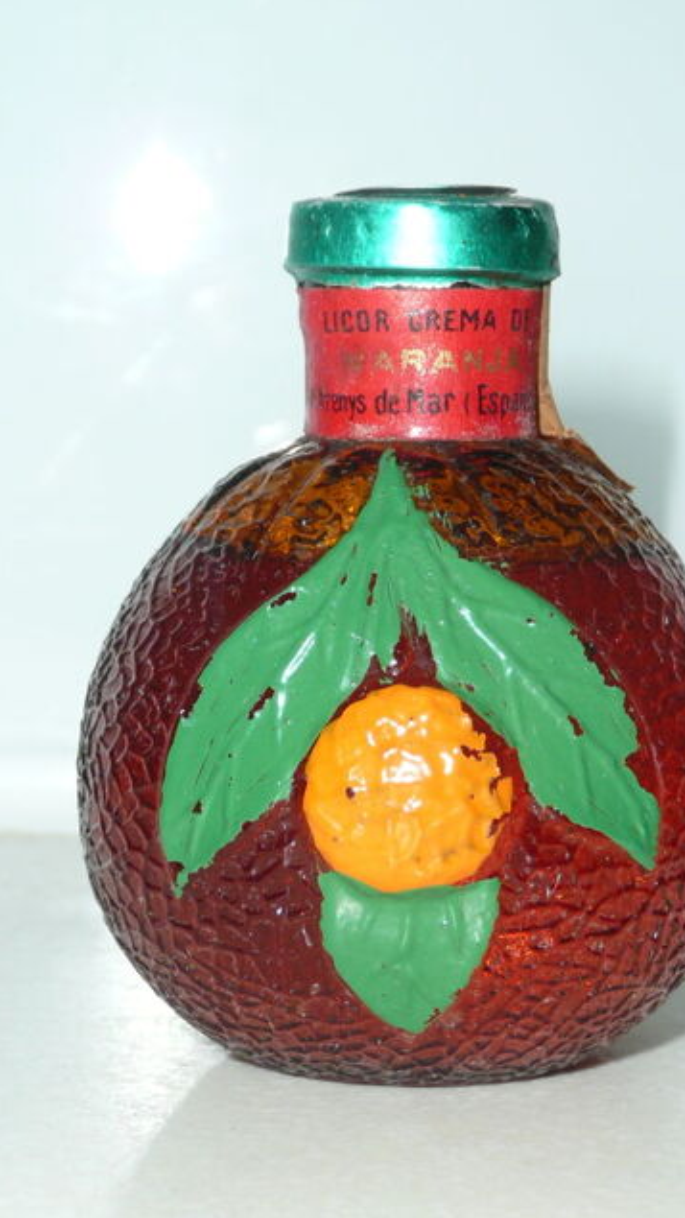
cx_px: 413
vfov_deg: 23.7
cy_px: 608
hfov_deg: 13.4
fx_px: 2907
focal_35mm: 90
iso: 100
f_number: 4.3
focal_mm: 9.1
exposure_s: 1/30
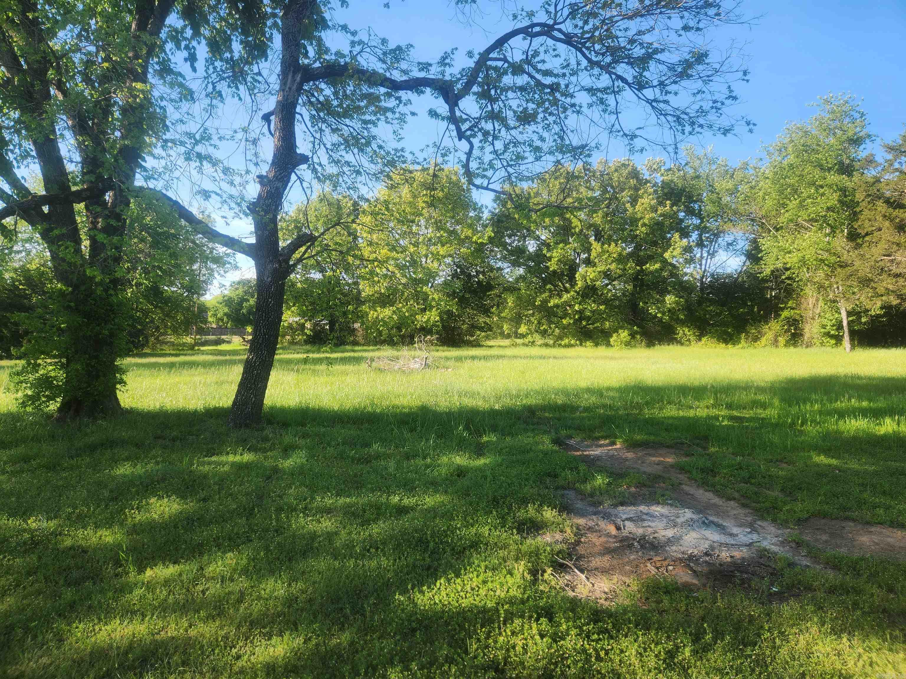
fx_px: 602
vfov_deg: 58.9
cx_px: 453
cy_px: 340
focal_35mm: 23
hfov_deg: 73.9
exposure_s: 1/378
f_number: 1.8
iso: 20
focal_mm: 5.4
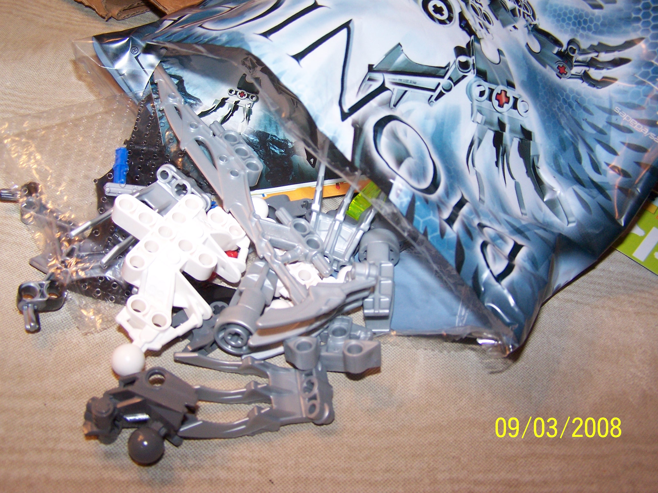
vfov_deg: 37.7
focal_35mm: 38
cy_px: 246
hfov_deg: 49.0
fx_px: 722
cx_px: 329
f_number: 2.8
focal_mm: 6.3
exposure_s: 1/60
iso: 140
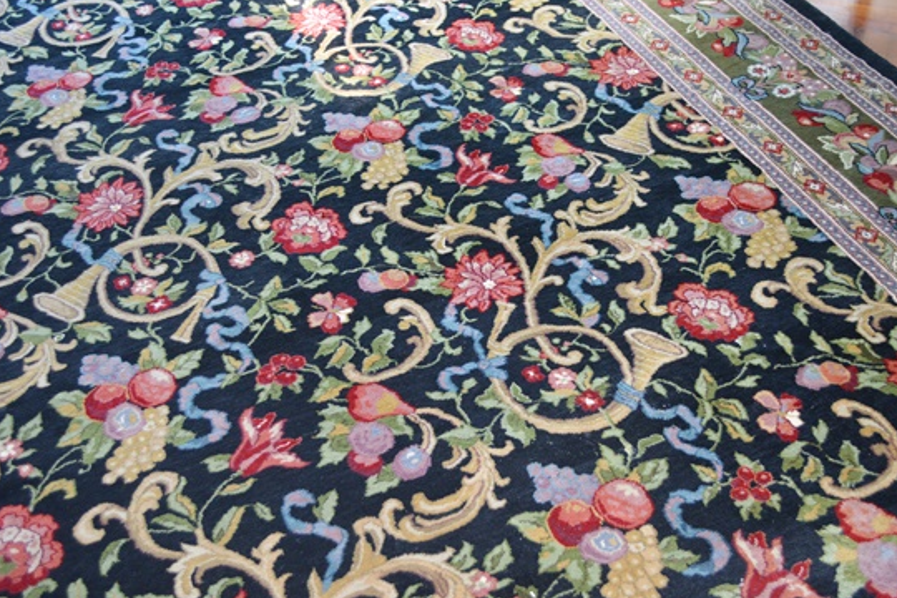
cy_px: 302
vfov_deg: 33.4
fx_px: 997
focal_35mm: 40
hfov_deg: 48.4
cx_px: 468
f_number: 4
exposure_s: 1/60
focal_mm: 24
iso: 800
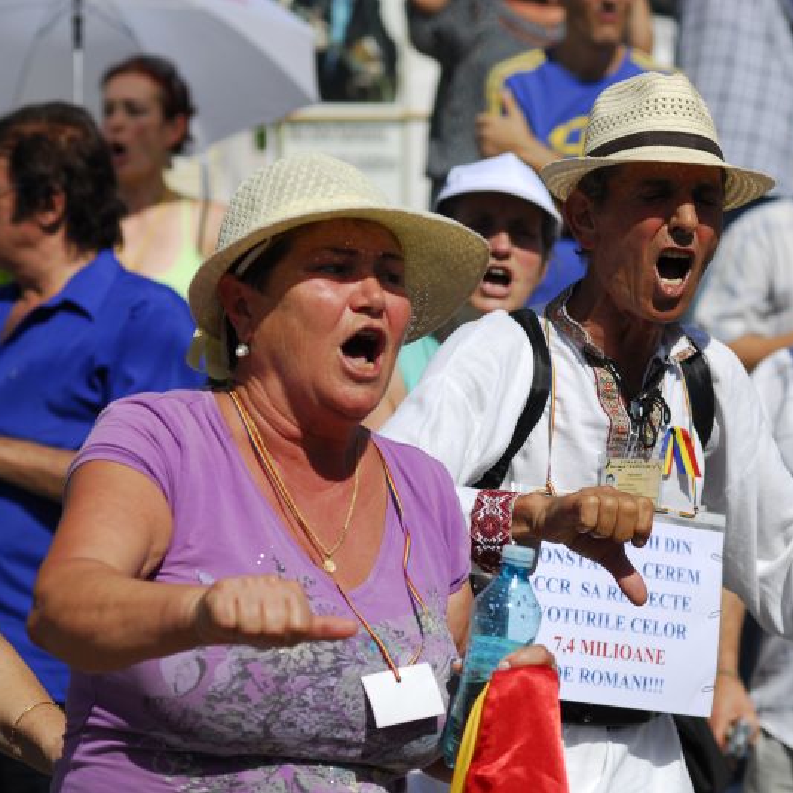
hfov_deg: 10.7
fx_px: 4215
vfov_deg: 10.7
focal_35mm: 163
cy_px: 396
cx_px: 523
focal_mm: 85
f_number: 4
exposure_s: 1/2500
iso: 100
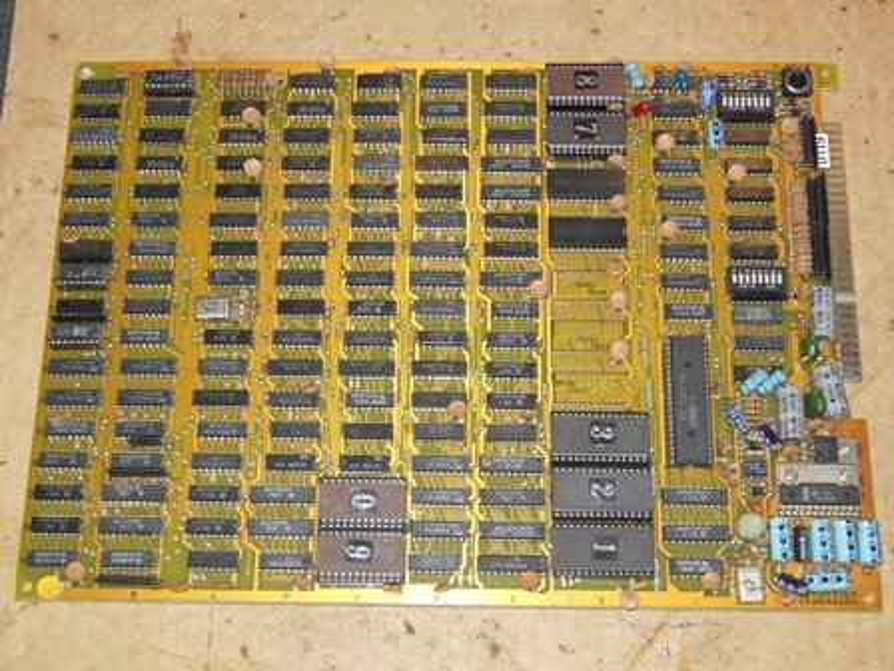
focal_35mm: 50
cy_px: 336
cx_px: 447
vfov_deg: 29.1
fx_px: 1291
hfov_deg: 38.2
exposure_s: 1/60
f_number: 4
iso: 200
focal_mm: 8.9
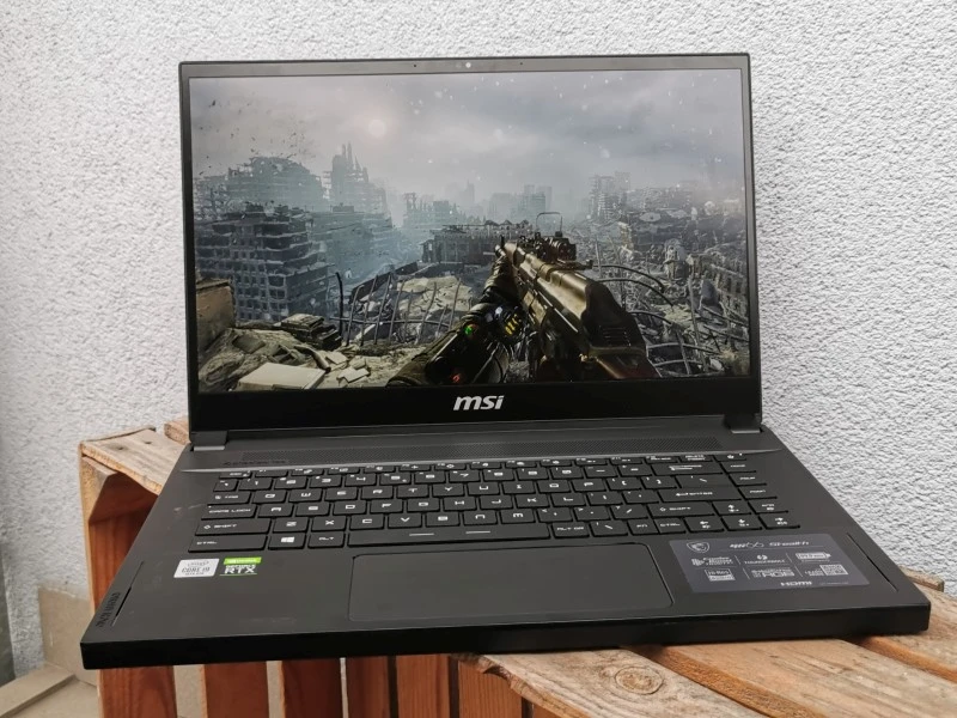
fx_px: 1161
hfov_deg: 44.8
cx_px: 478
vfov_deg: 34.3
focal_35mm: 42
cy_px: 359
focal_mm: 5.56
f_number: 1.6
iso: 50
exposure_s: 1/140
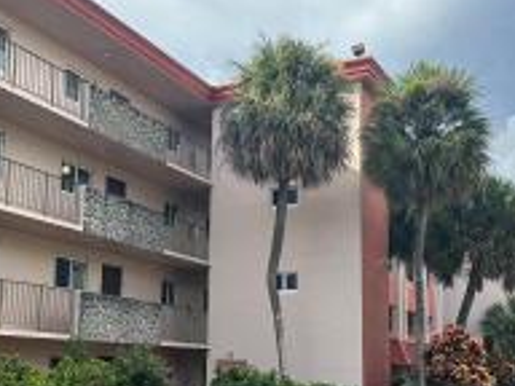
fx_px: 744
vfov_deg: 29.0
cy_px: 247
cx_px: 212
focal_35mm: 50
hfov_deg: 38.1
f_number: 1.78
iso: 80
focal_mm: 6.86
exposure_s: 1/2353
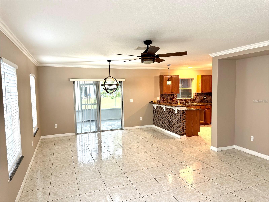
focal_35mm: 24
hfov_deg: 71.6
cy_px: 101
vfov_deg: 56.8
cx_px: 134
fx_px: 187
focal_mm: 6.76
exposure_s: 1/60
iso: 125
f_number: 1.78
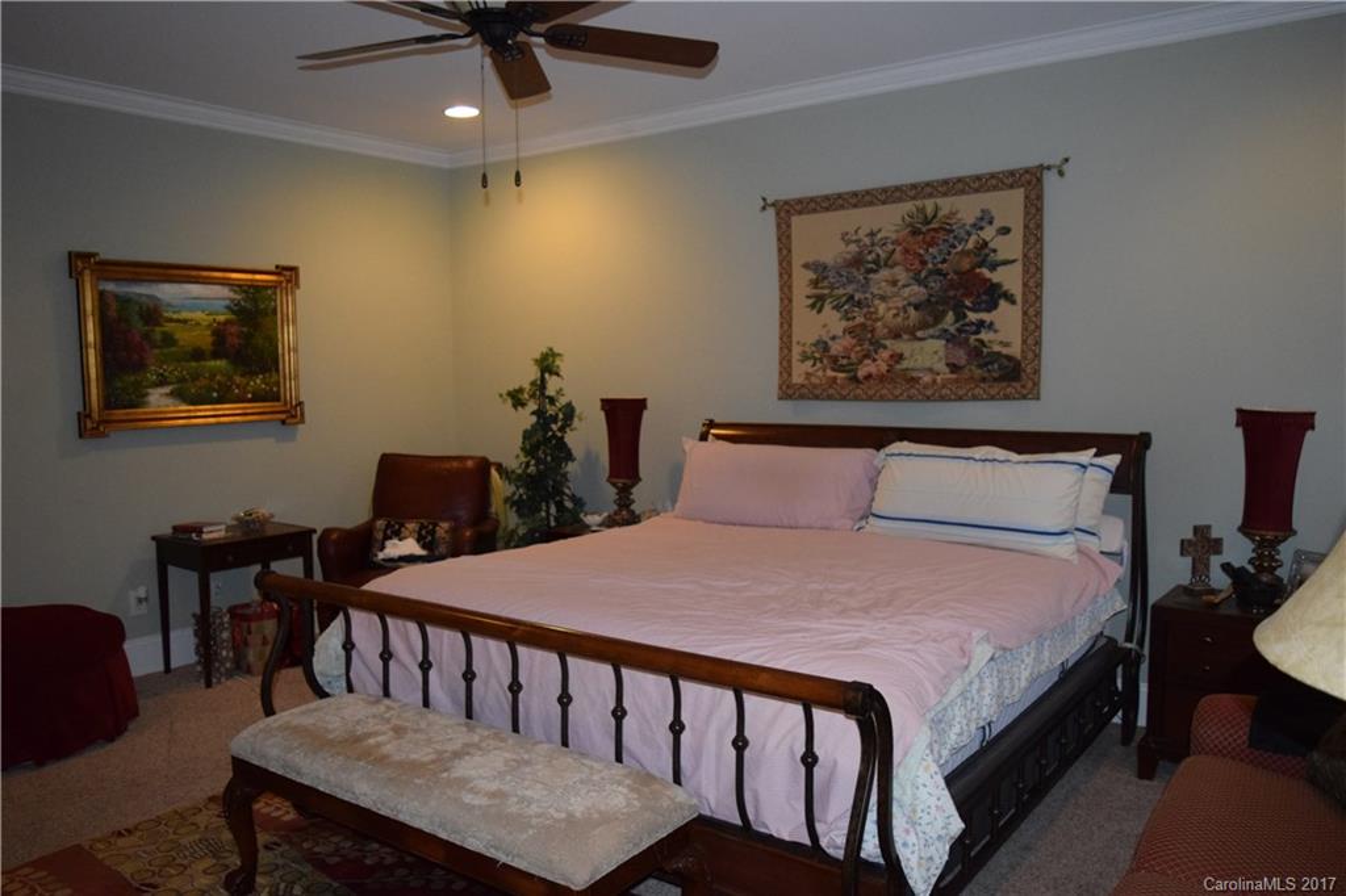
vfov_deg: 47.9
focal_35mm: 27
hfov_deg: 67.4
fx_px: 1009
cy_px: 448
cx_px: 673
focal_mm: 18
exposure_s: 1/60
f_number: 3.5
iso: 2800
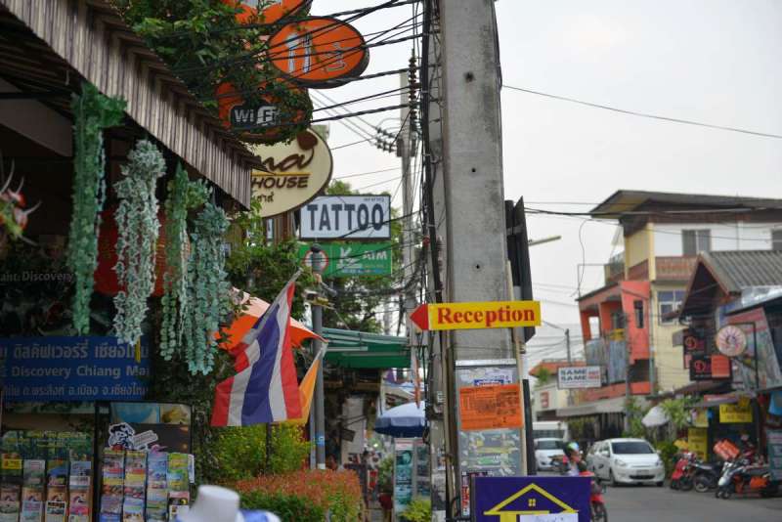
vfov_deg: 19.5
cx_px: 391
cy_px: 261
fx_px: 1521
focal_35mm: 70
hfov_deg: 28.8
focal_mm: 70
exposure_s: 1/80
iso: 100
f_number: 4
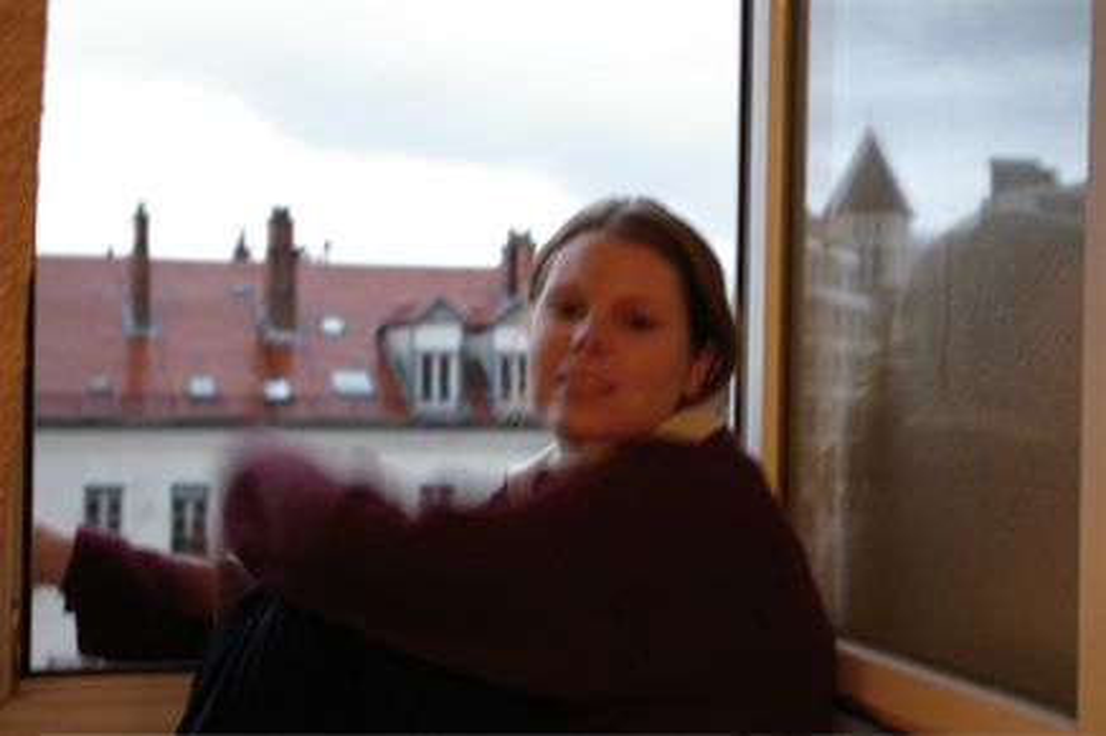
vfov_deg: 20.1
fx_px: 2072
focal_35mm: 68
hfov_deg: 29.9
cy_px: 368
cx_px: 553
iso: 800
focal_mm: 45
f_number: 4.5
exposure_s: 1/10
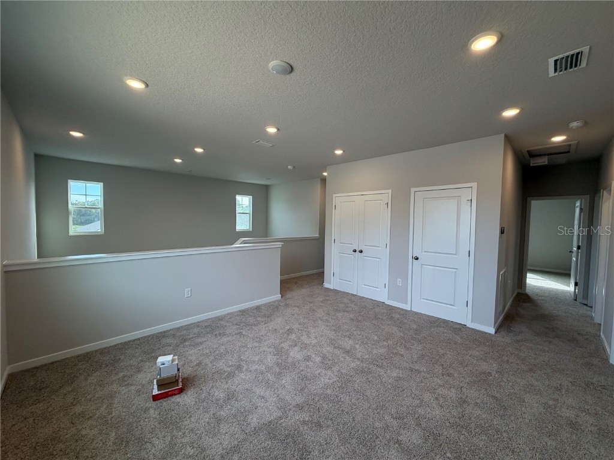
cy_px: 230
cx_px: 307
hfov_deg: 102.1
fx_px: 248
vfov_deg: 85.7
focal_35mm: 14
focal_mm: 2.22
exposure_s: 1/120
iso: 100
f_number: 2.2
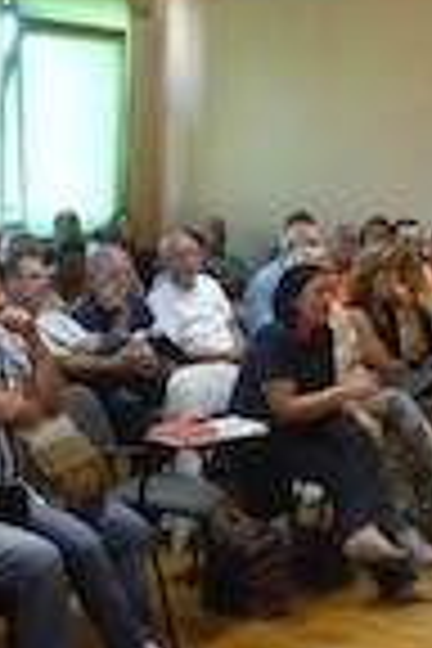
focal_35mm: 91
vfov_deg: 22.4
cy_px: 324
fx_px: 1638
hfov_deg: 15.0
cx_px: 216
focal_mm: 5.8
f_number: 2.8
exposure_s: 1/30
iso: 320
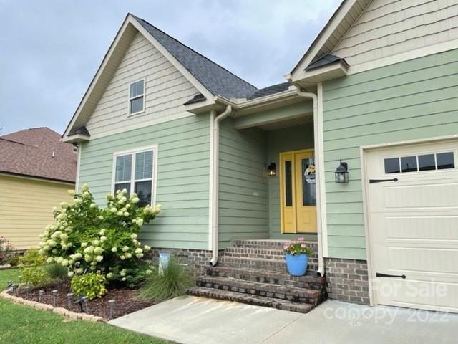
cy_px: 172
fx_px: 344
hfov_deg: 67.3
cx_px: 229
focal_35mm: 26
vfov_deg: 53.1
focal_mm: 4.2
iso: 50
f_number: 1.6
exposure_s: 1/888
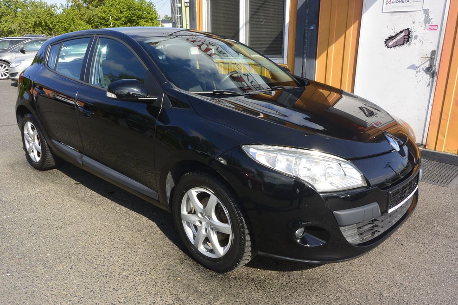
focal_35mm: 28
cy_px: 153
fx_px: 356
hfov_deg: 65.5
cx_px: 229
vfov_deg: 46.4
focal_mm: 10
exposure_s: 1/250
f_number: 8
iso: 160
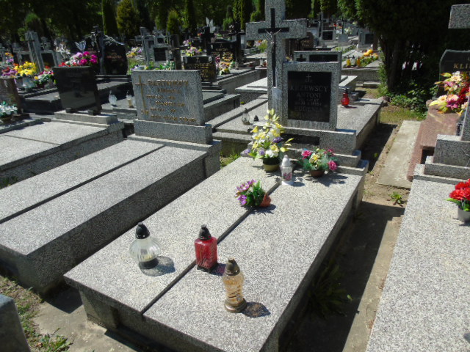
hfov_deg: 69.4
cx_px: 235
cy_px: 176
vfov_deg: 54.9
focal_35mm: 25
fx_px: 339
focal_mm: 4.4
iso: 80
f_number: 3.4
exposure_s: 1/1000
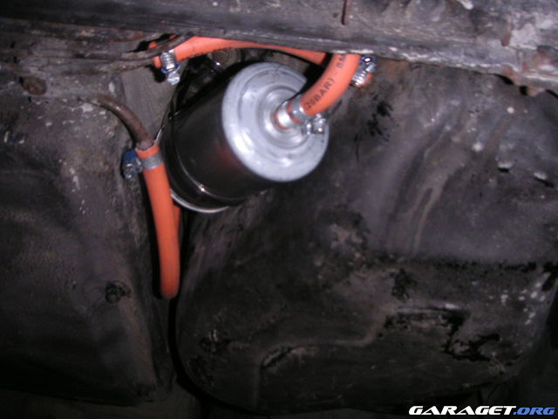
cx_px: 279
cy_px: 210
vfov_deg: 38.7
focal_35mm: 37
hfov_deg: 50.1
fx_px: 596
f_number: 2.8
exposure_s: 1/45
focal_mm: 5.7
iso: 160
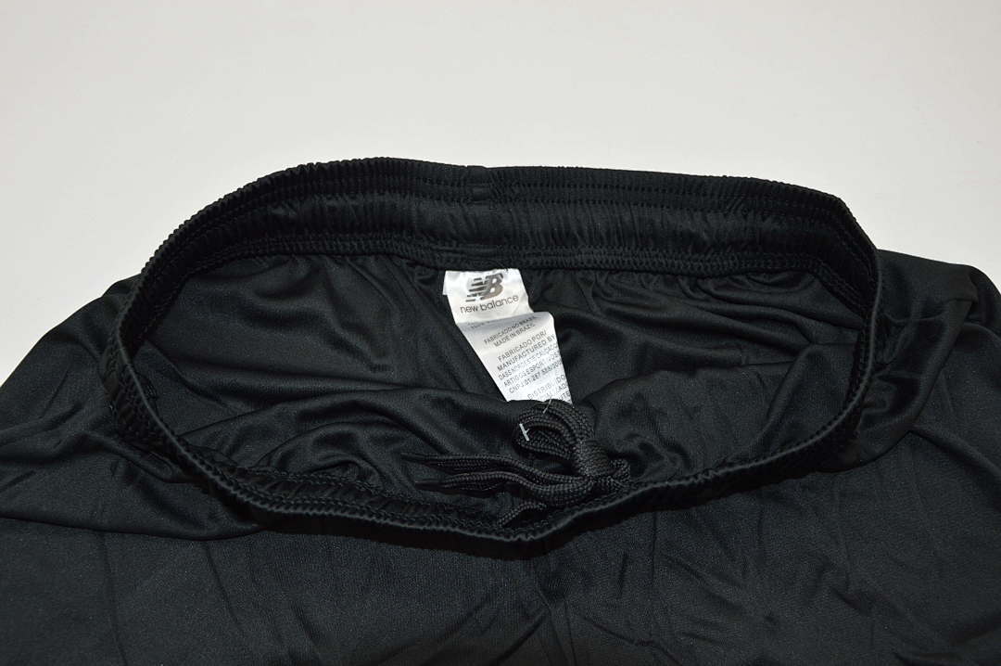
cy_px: 333
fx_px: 1000
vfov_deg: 36.8
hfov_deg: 53.2
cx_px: 500
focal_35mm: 36
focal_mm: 24
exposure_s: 1/200
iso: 400
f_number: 7.1
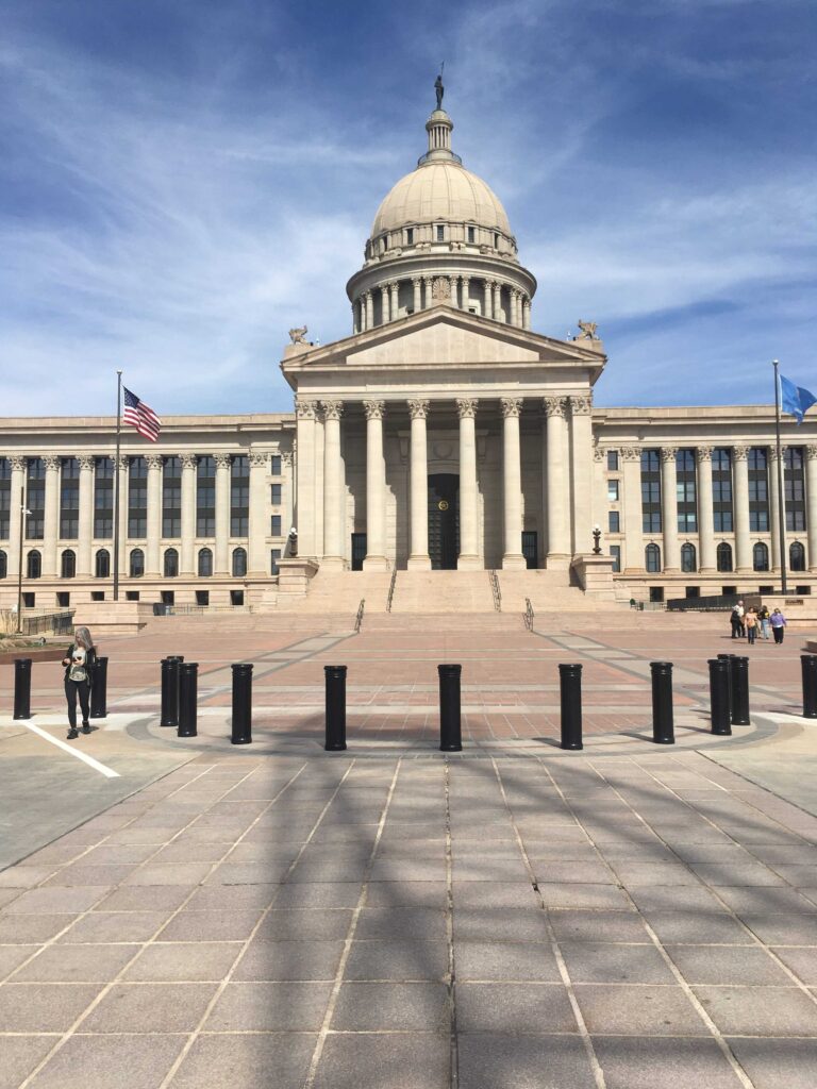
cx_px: 408
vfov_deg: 61.7
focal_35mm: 29
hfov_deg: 48.2
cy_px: 544
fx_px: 913
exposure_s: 1/2404
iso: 25
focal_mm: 4.15
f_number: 2.2
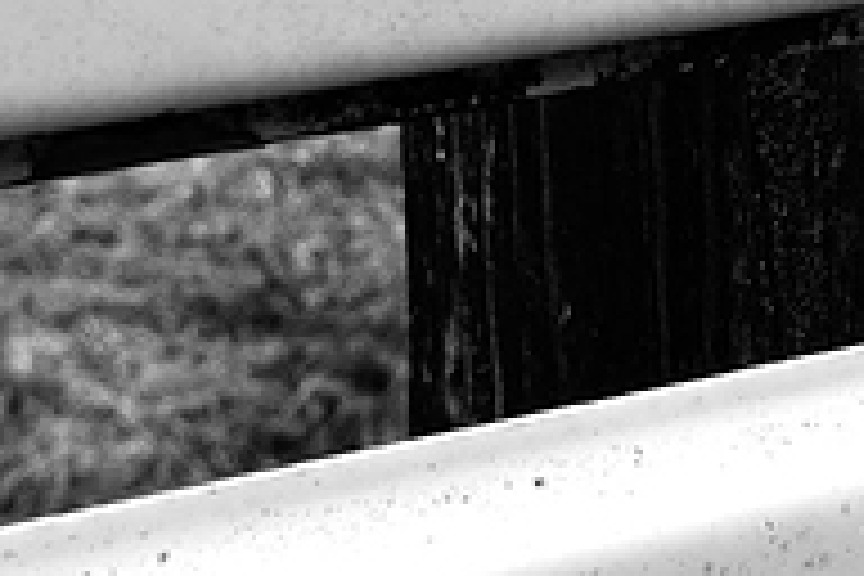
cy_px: -686
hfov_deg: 15.9
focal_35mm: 125
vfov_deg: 9.9
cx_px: 968
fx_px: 3000
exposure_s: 1/125
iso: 125
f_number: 6.3
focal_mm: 9
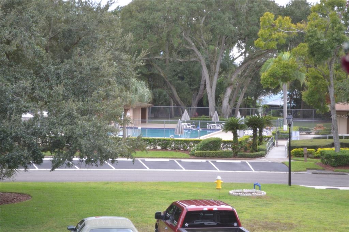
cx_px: 174
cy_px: 116
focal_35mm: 82
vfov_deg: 16.5
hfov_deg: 24.6
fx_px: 799
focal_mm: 55
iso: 100
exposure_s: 1/30
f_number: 5.6
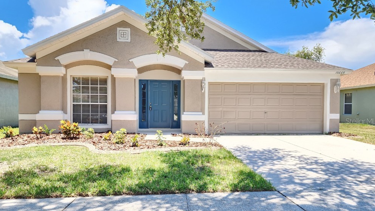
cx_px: 187
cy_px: 121
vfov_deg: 44.3
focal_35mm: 26
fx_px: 259
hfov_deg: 71.9
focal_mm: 6.4
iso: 25
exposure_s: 1/180
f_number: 1.8
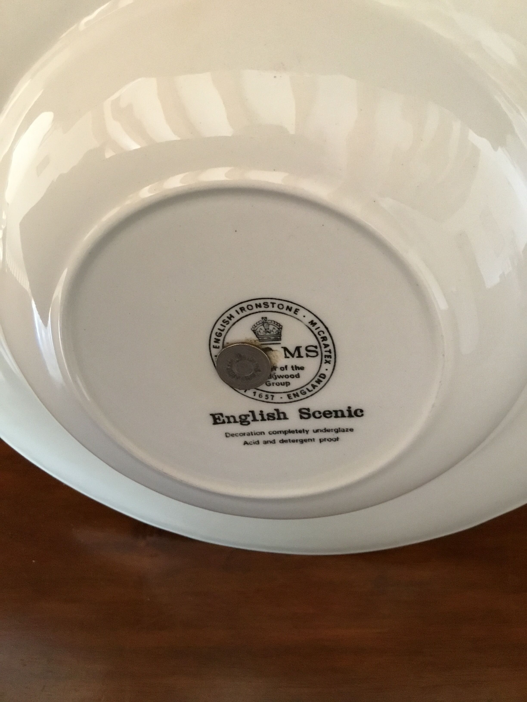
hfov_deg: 45.4
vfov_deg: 58.4
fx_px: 629
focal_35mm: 31
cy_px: 351
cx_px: 264
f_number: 2.4
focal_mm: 3.3
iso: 200
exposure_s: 1/25
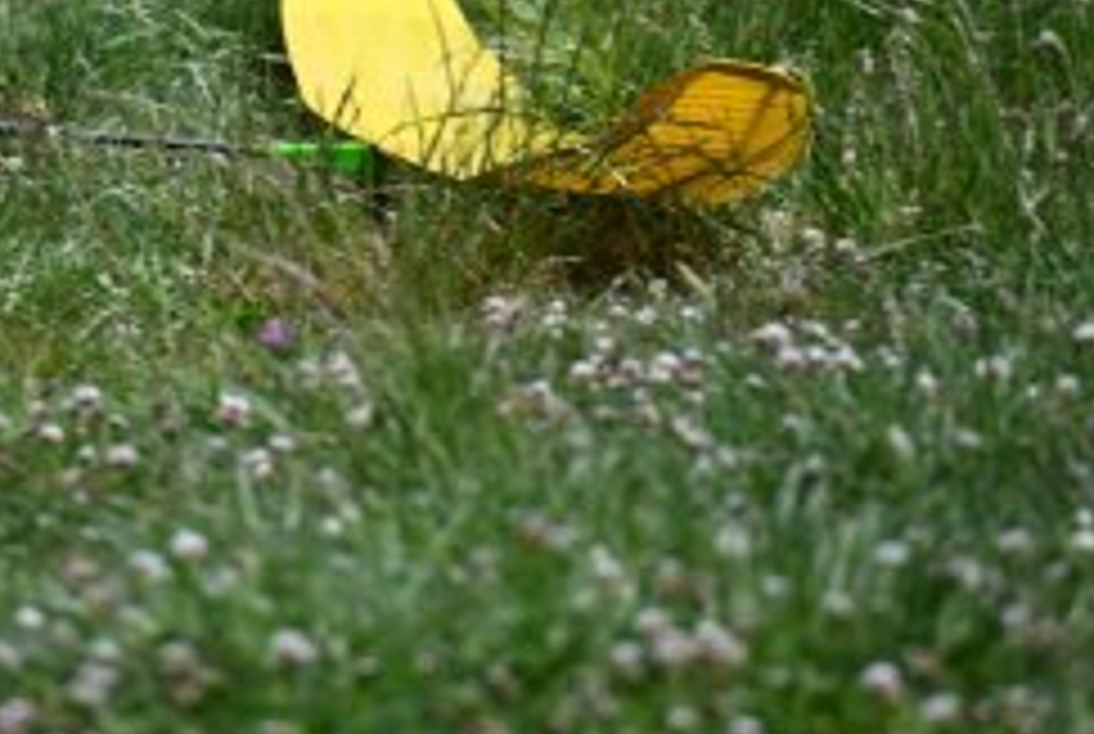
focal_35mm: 817
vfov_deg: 1.7
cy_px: 27
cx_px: 245
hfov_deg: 2.5
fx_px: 24873
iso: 320
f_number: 6.3
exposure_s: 1/1600
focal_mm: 400
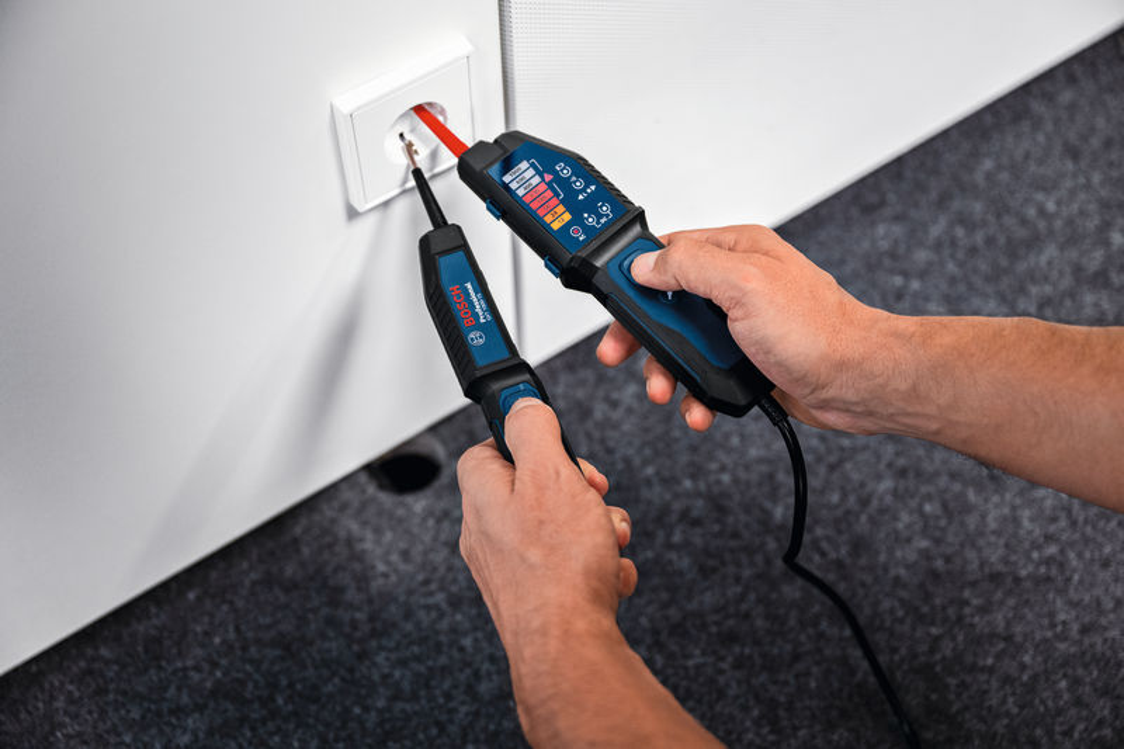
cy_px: 374
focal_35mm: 47
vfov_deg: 28.6
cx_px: 562
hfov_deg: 41.9
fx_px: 1467
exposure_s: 1/100
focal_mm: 47
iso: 1600
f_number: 3.2
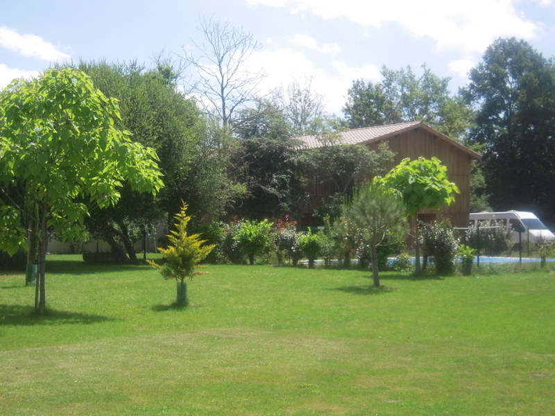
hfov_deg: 32.7
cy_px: 208
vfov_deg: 24.8
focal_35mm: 59
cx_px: 278
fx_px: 946
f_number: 3.9
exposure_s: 1/500
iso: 100
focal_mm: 10.5
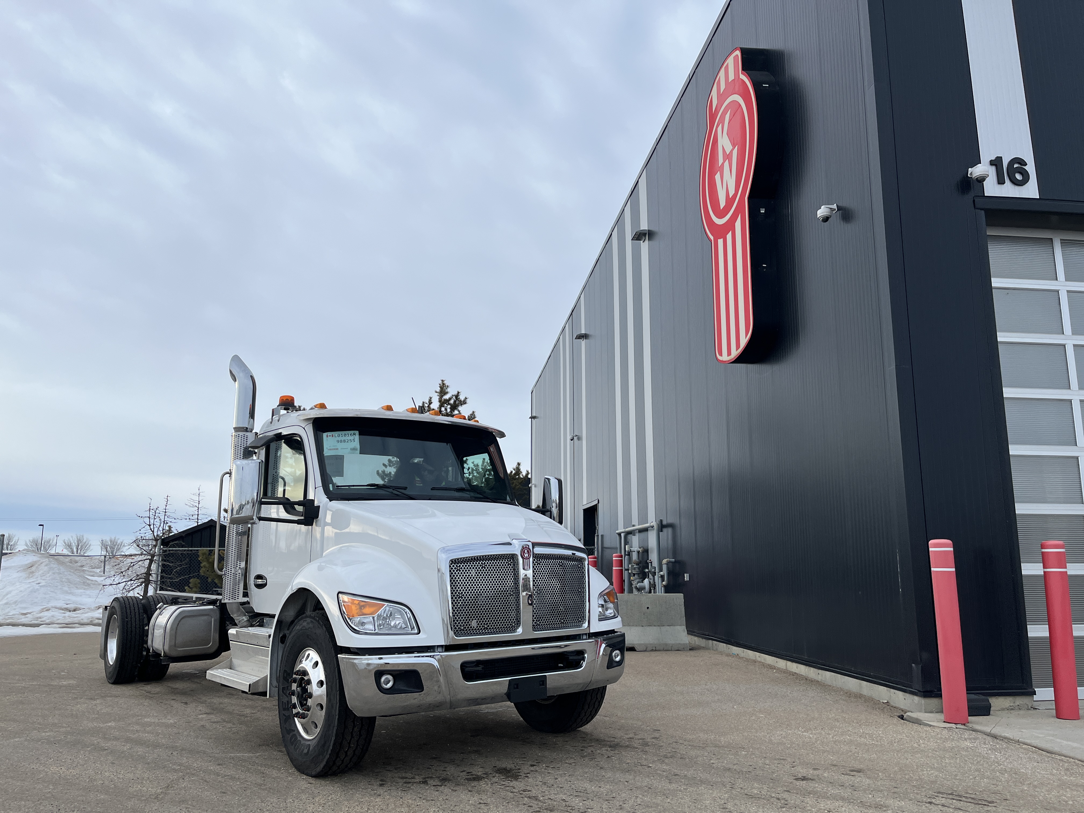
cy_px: 406
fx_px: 814
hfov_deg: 67.3
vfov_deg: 53.1
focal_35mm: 26
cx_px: 542
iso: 50
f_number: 1.6
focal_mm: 5.1
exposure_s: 1/2268
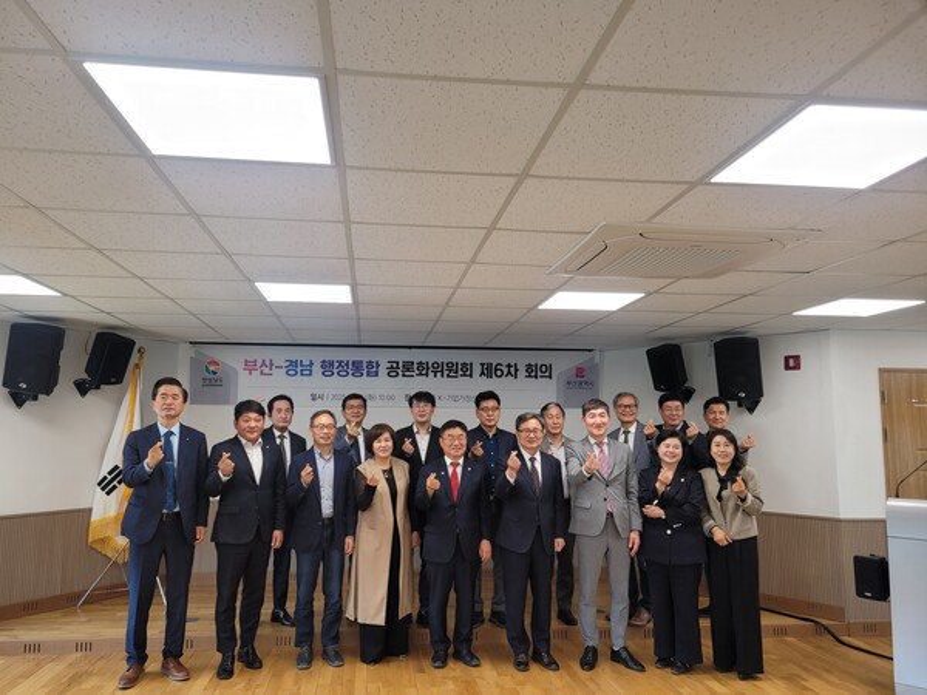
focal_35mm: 26
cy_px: 348
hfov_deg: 67.3
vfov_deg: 53.1
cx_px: 464
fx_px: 696
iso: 64
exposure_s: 1/120
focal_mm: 5.4
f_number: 1.8
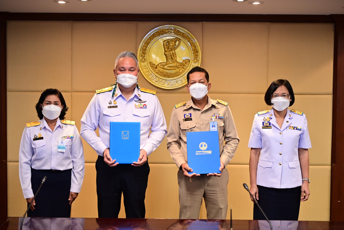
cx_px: 172
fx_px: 478
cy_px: 115
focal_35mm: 50
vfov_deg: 27.0
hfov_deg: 39.6
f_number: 2.8
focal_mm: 50
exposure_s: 1/100
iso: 1000
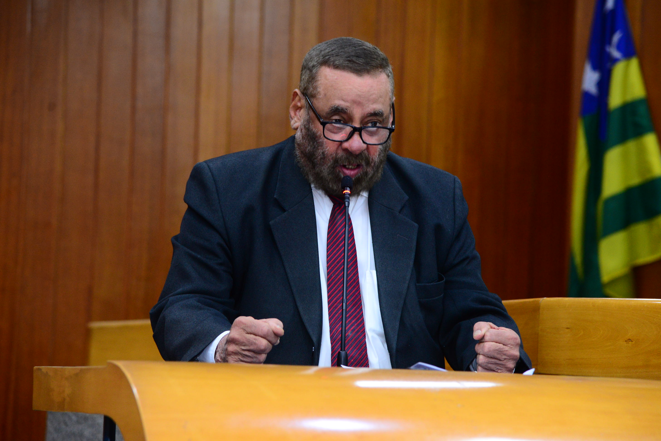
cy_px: 221
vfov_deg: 11.1
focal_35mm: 124
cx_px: 341
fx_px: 2277
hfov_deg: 16.5
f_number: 4.5
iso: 2000
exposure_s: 1/60
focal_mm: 120
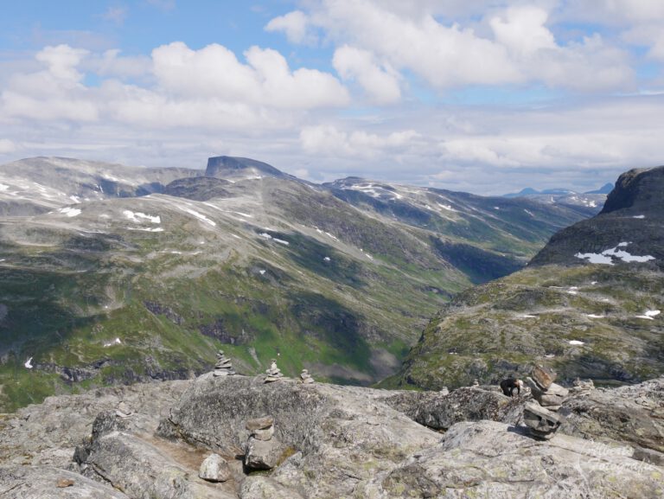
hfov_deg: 48.9
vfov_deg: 37.8
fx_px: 729
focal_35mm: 38
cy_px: 250
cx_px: 332
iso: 200
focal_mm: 19
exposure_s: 1/500
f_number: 8
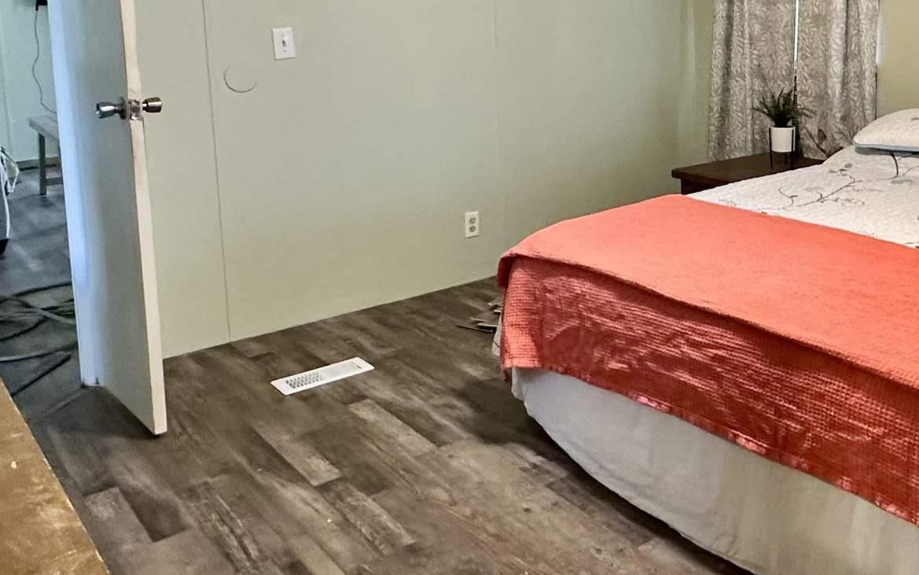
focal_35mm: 39
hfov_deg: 47.8
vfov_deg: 31.7
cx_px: 723
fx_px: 977
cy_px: 93
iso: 250
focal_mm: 2.22
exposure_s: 1/60
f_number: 2.2
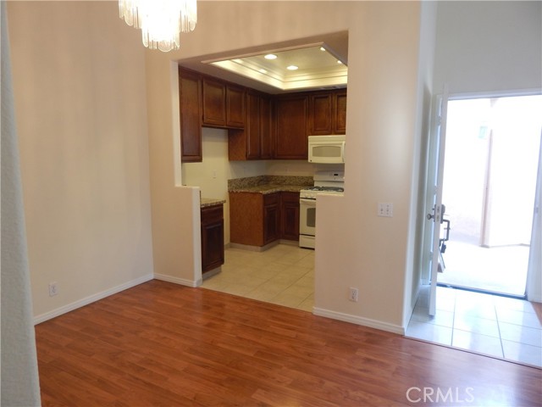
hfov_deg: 76.4
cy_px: 204
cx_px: 271
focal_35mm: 22
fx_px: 344
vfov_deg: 61.1
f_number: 3
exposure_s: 1/30
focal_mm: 4
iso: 140
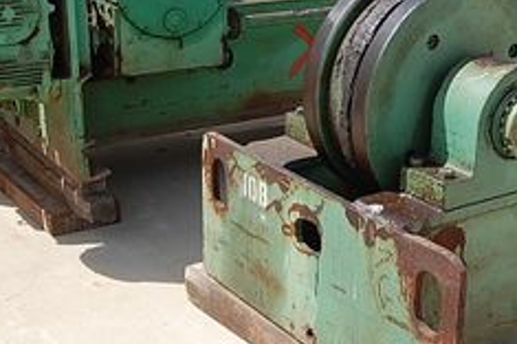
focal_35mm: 69
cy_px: 130
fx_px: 990
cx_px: 422
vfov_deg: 19.6
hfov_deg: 28.6
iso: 200
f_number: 8
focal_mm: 18
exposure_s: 1/250
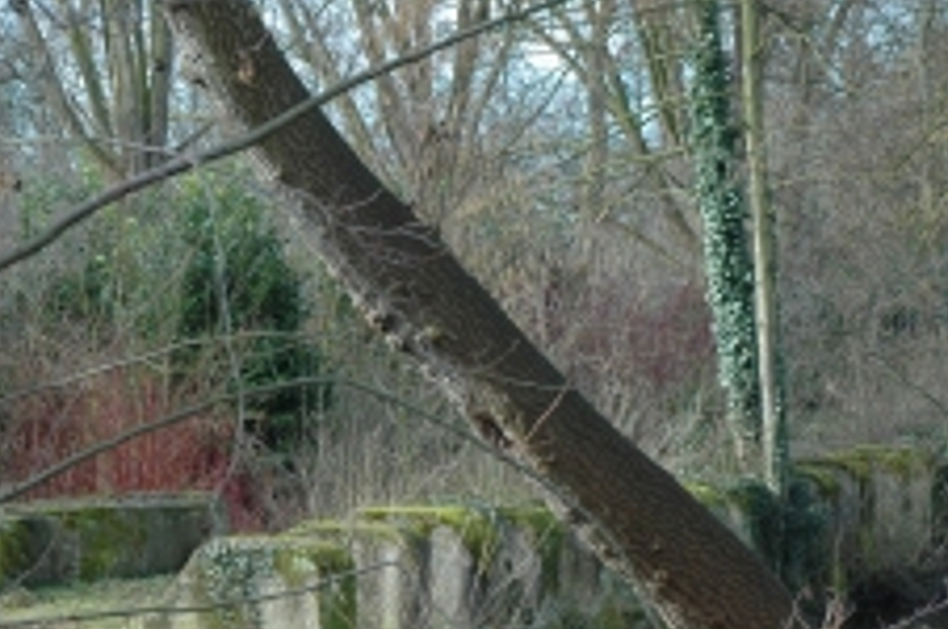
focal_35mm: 133
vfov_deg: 10.2
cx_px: 306
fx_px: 3497
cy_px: 658
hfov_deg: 15.4
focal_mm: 40
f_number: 7.1
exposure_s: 1/200
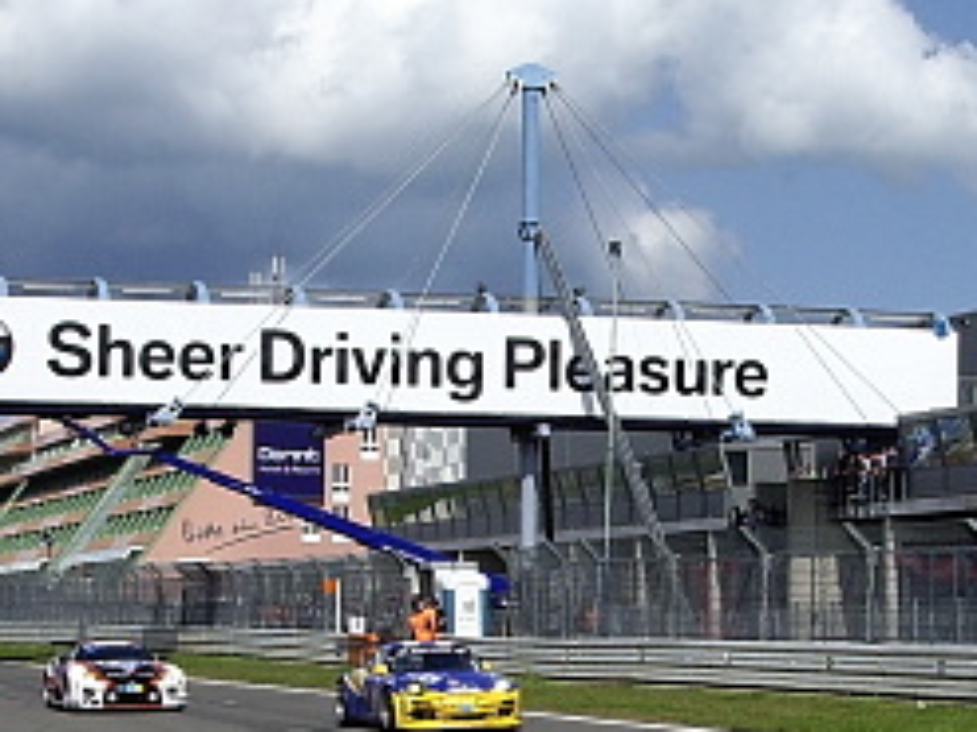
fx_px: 3470
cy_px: 645
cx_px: 629
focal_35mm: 123
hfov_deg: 16.0
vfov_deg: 12.0
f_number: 5.6
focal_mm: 7.9
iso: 50
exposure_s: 1/500
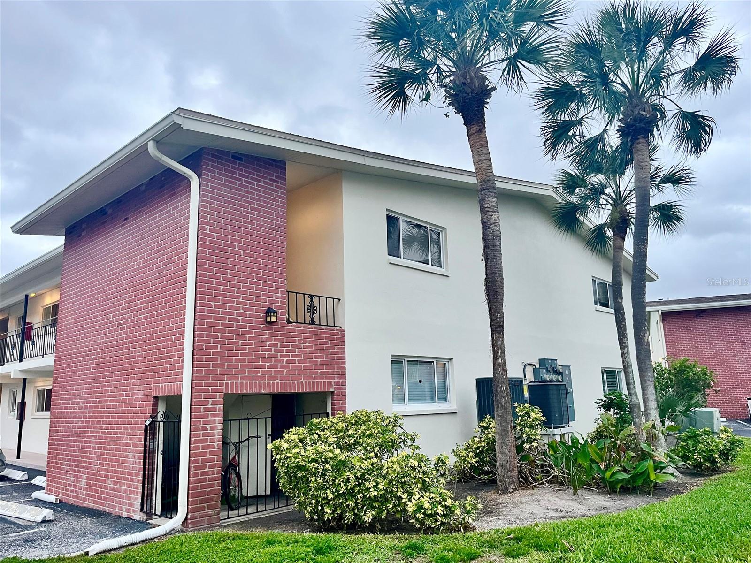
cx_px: 376
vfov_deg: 53.1
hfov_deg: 67.3
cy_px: 282
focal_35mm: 26
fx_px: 564
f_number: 1.6
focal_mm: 5.1
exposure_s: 1/60
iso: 200
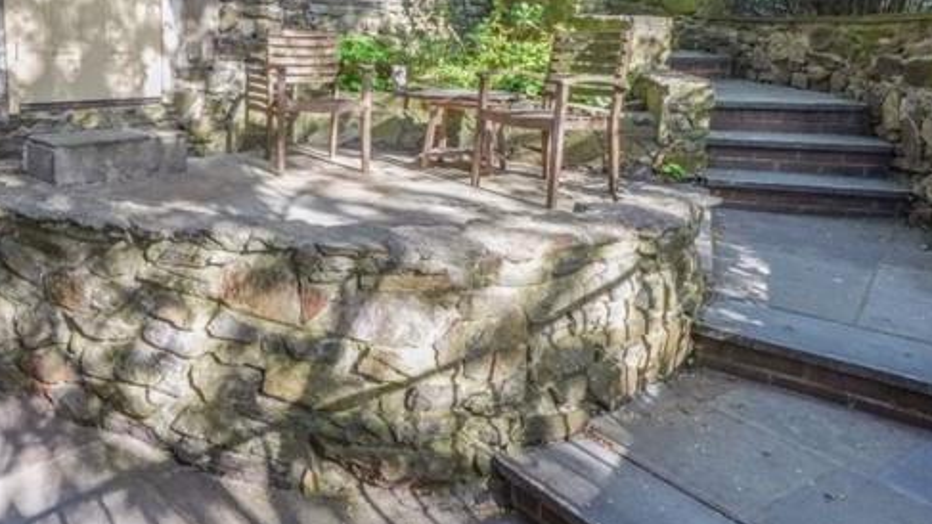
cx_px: 294
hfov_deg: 65.7
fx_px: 692
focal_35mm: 28
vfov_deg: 40.2
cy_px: 123
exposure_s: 1/80
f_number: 10
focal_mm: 12
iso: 800
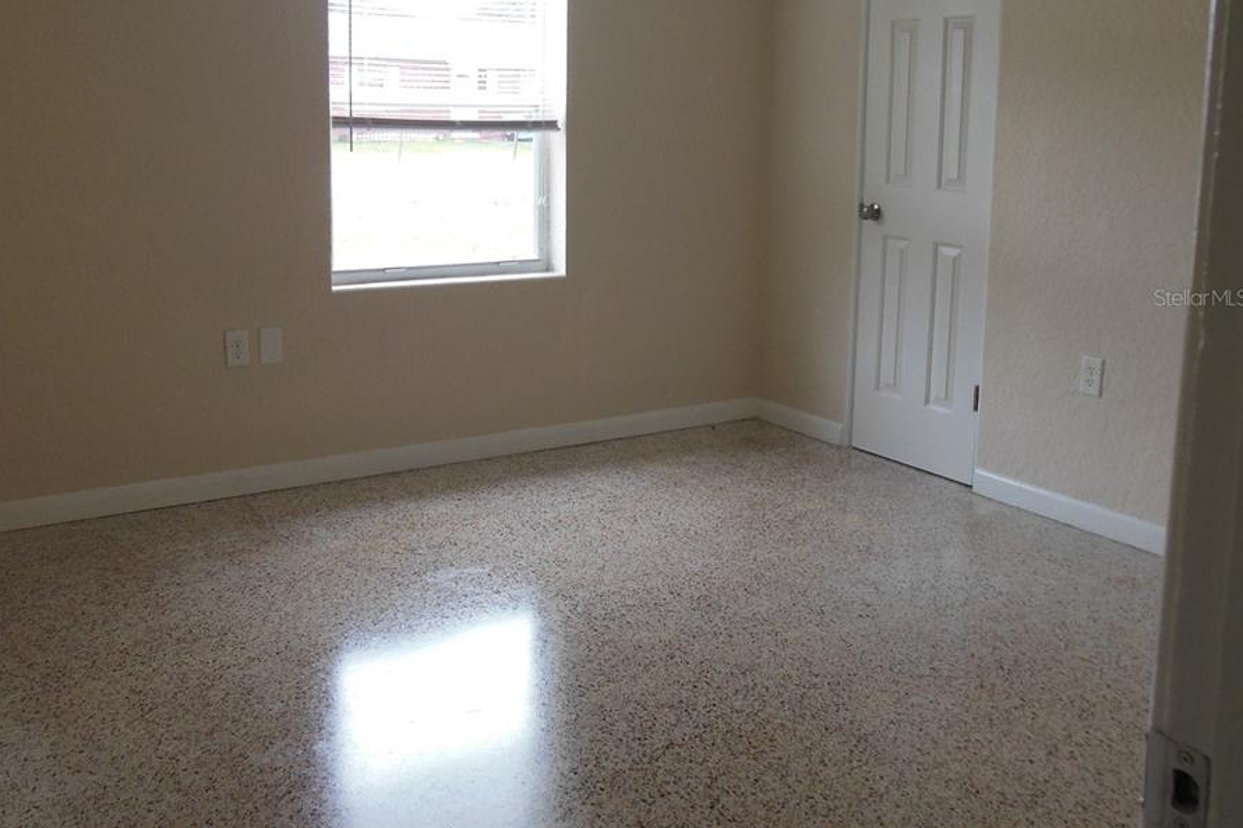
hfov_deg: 54.4
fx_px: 1208
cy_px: 297
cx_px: 625
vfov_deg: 37.6
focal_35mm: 35
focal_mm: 4.5
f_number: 3.2
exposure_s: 1/30
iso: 200
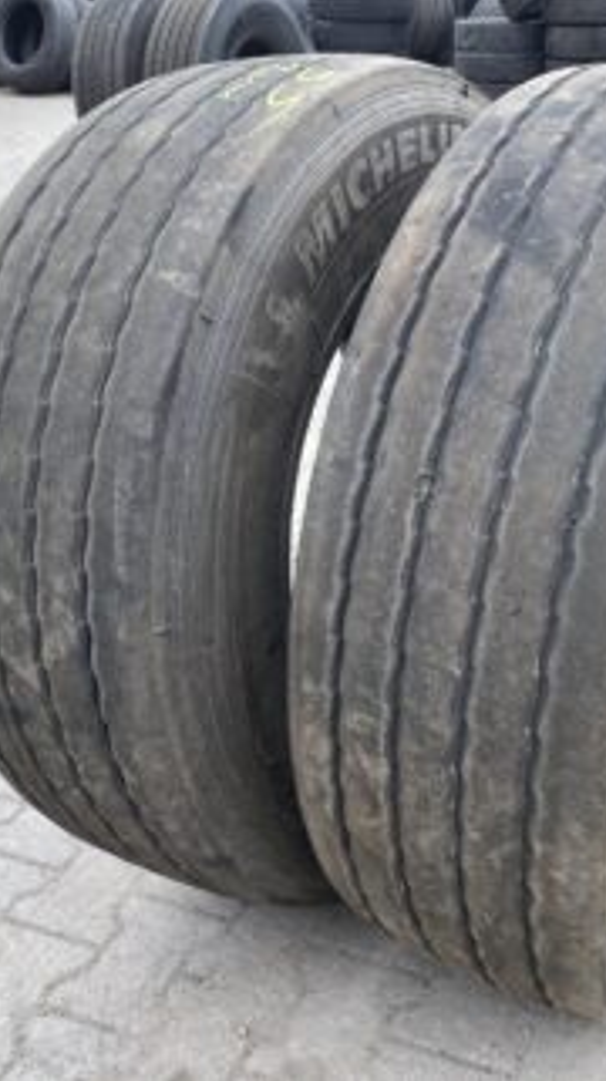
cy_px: 540
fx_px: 1088
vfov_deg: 52.8
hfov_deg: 30.7
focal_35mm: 38
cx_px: 438
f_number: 1.8
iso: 32
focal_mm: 4.25
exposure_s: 1/534
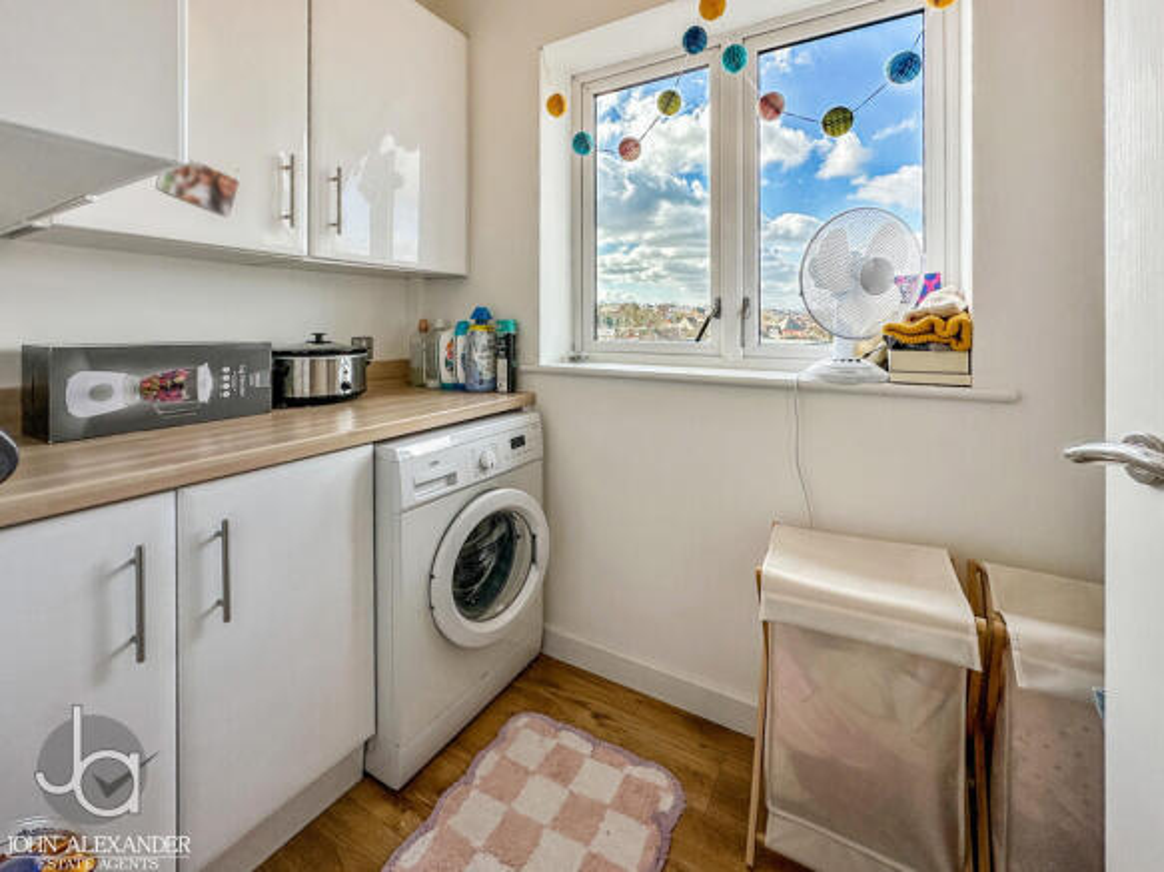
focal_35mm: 14
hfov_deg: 102.1
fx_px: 471
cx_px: 582
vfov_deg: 85.7
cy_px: 436
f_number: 2.2
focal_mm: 2.22
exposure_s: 1/460
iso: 40
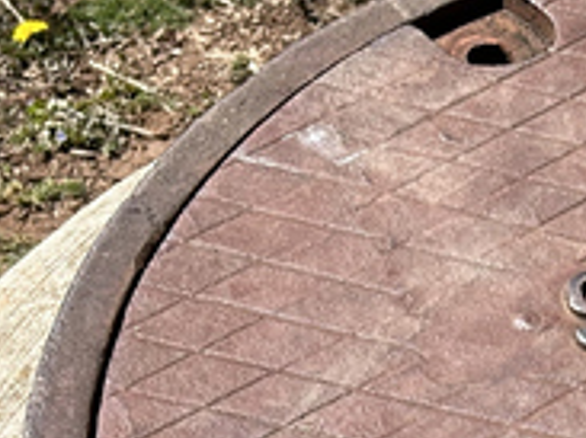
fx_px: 3028
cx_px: 927
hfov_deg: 10.6
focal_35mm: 179
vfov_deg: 8.2
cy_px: 563
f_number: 1.78
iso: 64
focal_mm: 6.86
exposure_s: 1/3472
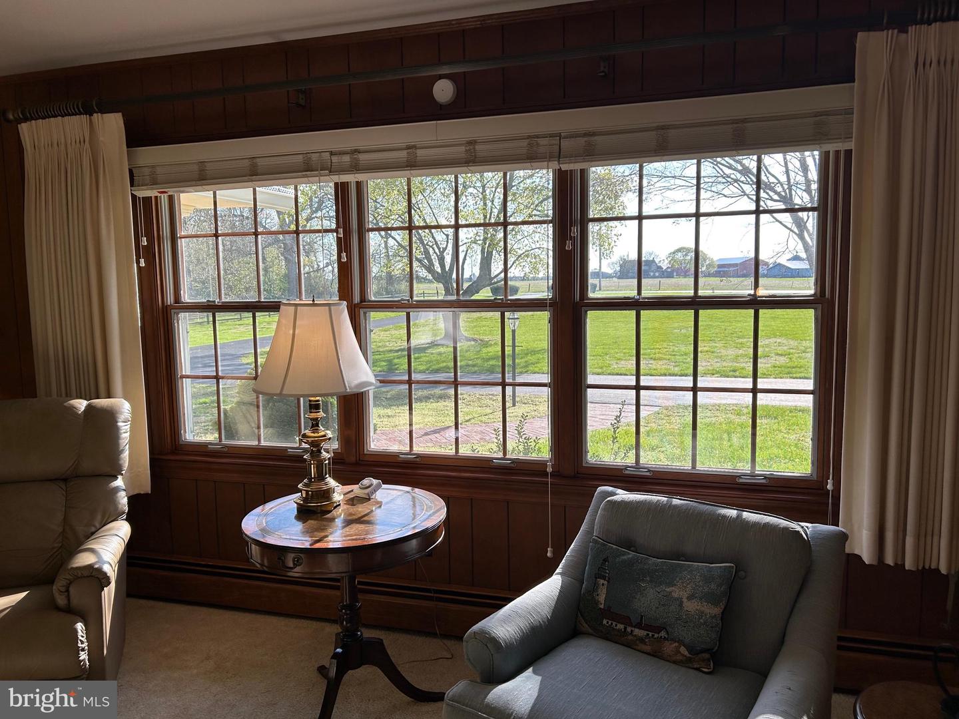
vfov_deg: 53.1
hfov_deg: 67.3
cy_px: 360
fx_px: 720
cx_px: 480
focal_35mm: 26
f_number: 1.5
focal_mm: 5.7
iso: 50
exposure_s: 1/780
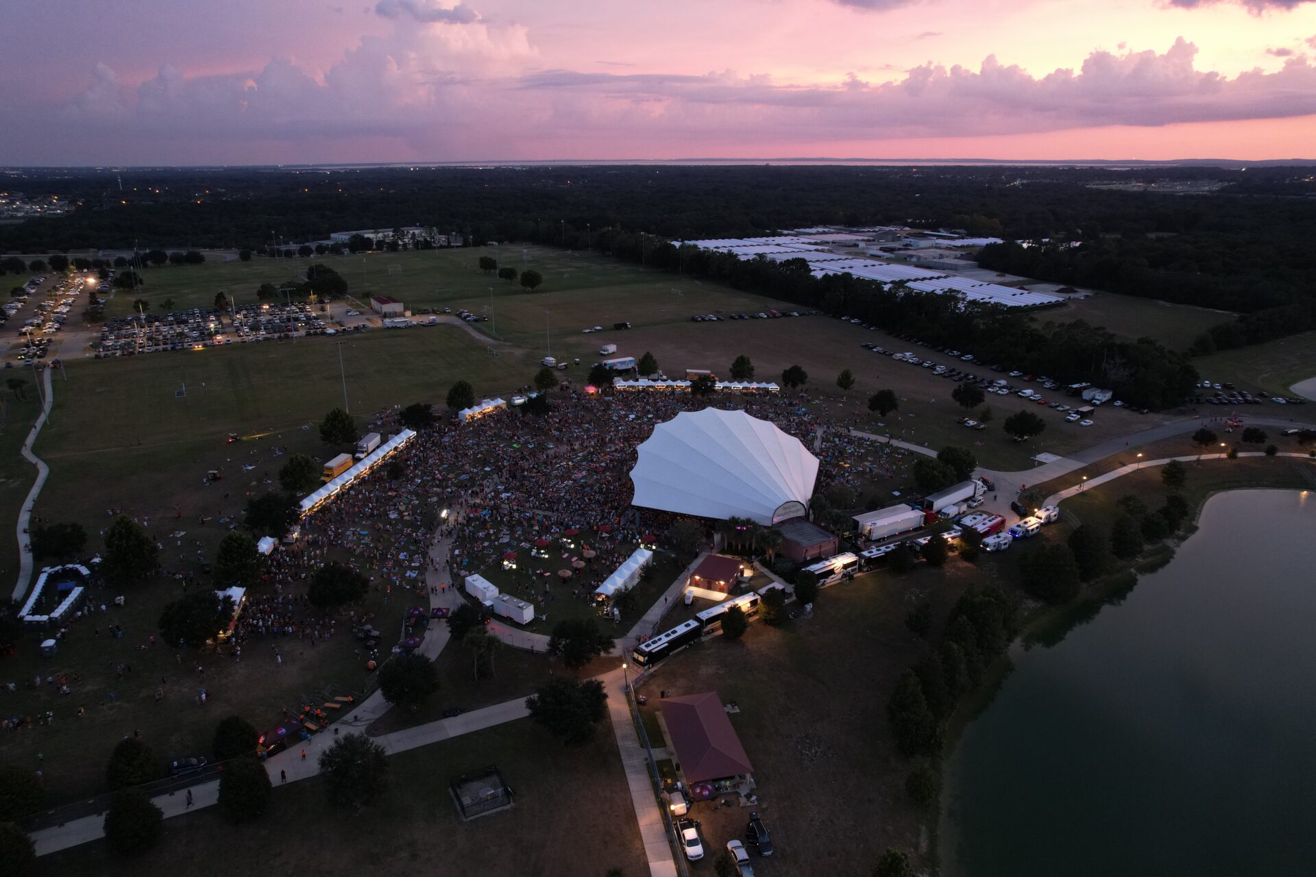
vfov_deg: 57.2
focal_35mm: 22
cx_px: 658
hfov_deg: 78.6
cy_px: 438
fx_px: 804
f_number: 2.8
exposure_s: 1/10
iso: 420
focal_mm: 8.38
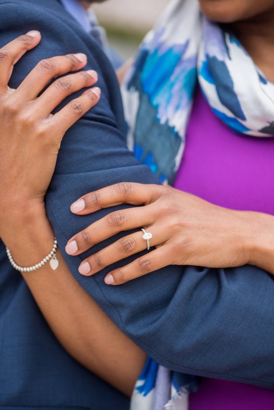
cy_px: 205
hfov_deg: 13.1
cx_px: 137
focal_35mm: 105
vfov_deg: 19.4
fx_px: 1197
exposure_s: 1/400
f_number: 3
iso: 200
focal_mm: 105
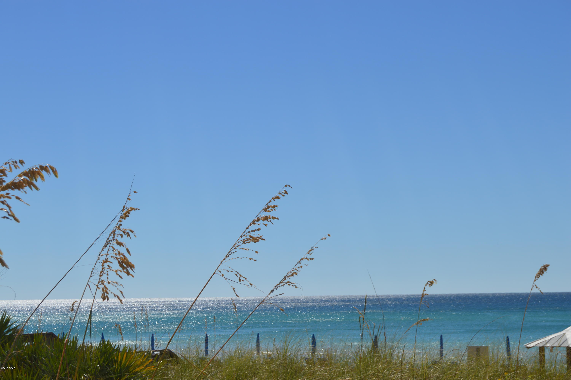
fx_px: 1307
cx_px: 286
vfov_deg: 16.5
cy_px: 190
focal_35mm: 82
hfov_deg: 24.6
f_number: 11
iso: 100
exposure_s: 1/500
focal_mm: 55
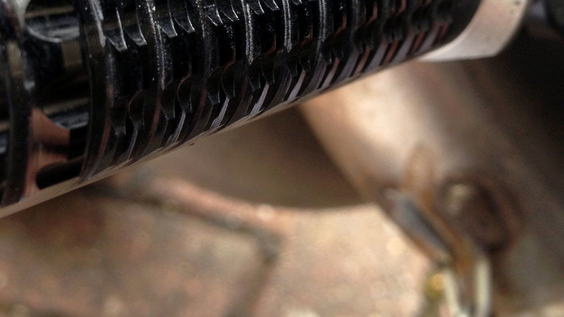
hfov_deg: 35.3
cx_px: 229
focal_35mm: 59
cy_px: -34
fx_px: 882
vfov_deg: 19.5
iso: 50
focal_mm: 4.12
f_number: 2.4
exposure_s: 1/24
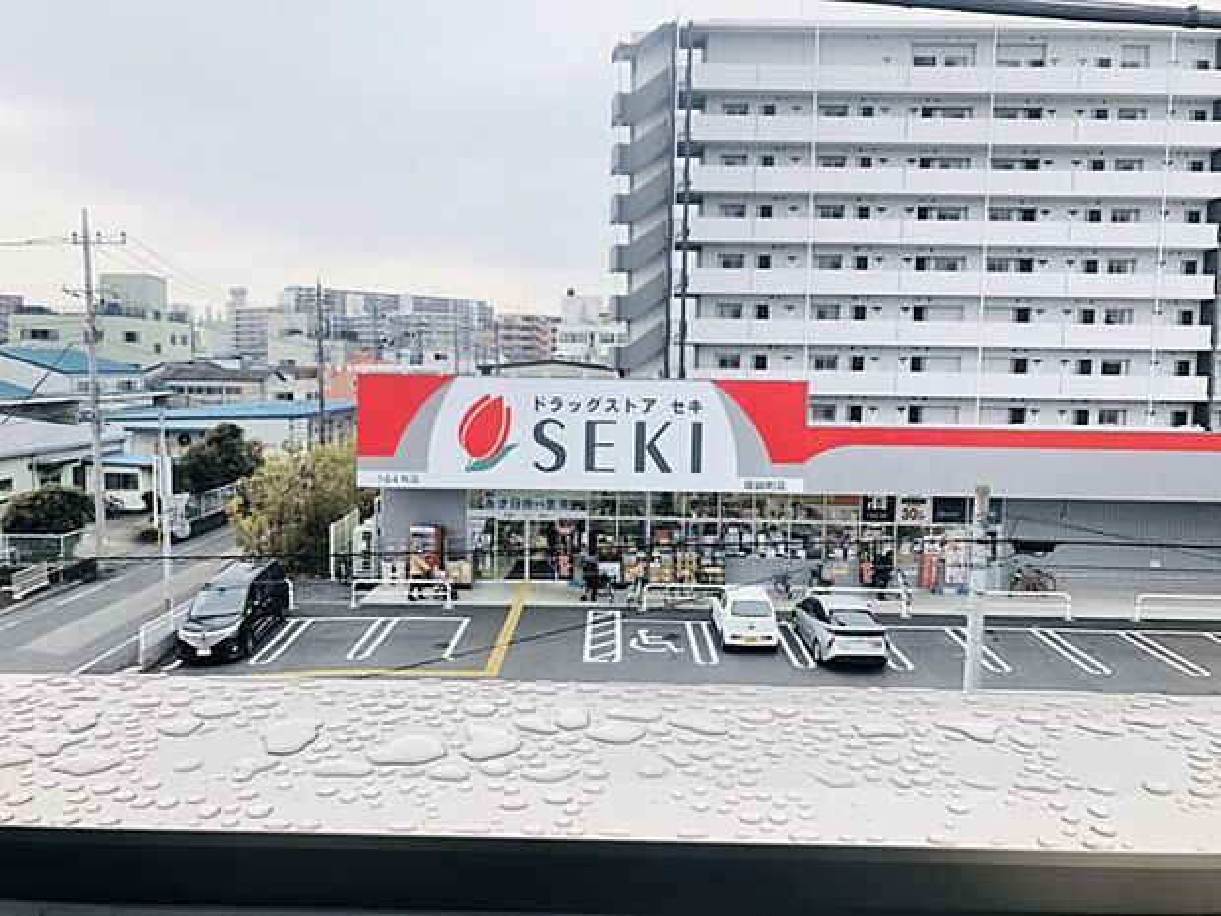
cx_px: 610
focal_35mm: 28
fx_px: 988
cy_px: 458
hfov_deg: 63.4
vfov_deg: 49.7
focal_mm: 3.99
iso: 20
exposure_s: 1/190
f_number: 1.8
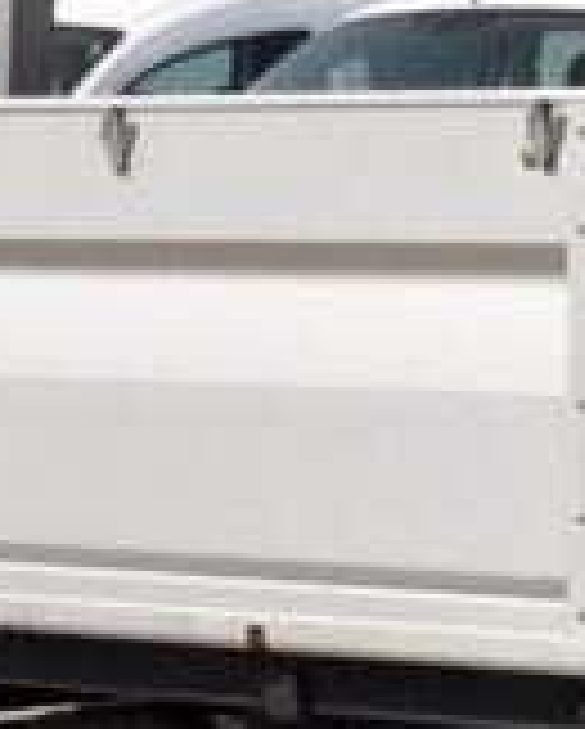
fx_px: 5379
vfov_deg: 7.7
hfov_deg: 6.1
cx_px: 1161
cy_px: 50
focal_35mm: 249
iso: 500
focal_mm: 28
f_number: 10
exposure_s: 1/400
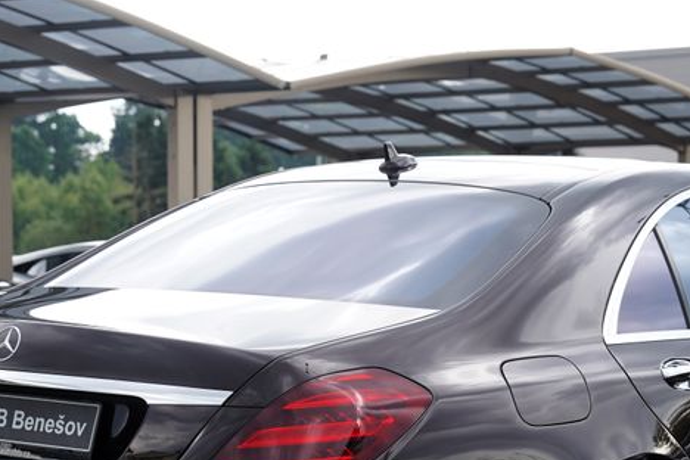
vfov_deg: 12.9
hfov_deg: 19.4
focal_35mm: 105
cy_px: 453
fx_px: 2012
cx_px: 445
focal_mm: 48
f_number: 4.5
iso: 100
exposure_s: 1/80
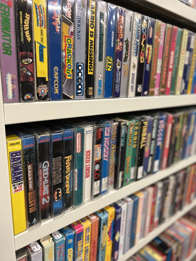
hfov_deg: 53.1
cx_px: 98
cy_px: 130
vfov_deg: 67.3
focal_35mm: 26
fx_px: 196
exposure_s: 1/50
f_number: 1.5
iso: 125
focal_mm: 5.7
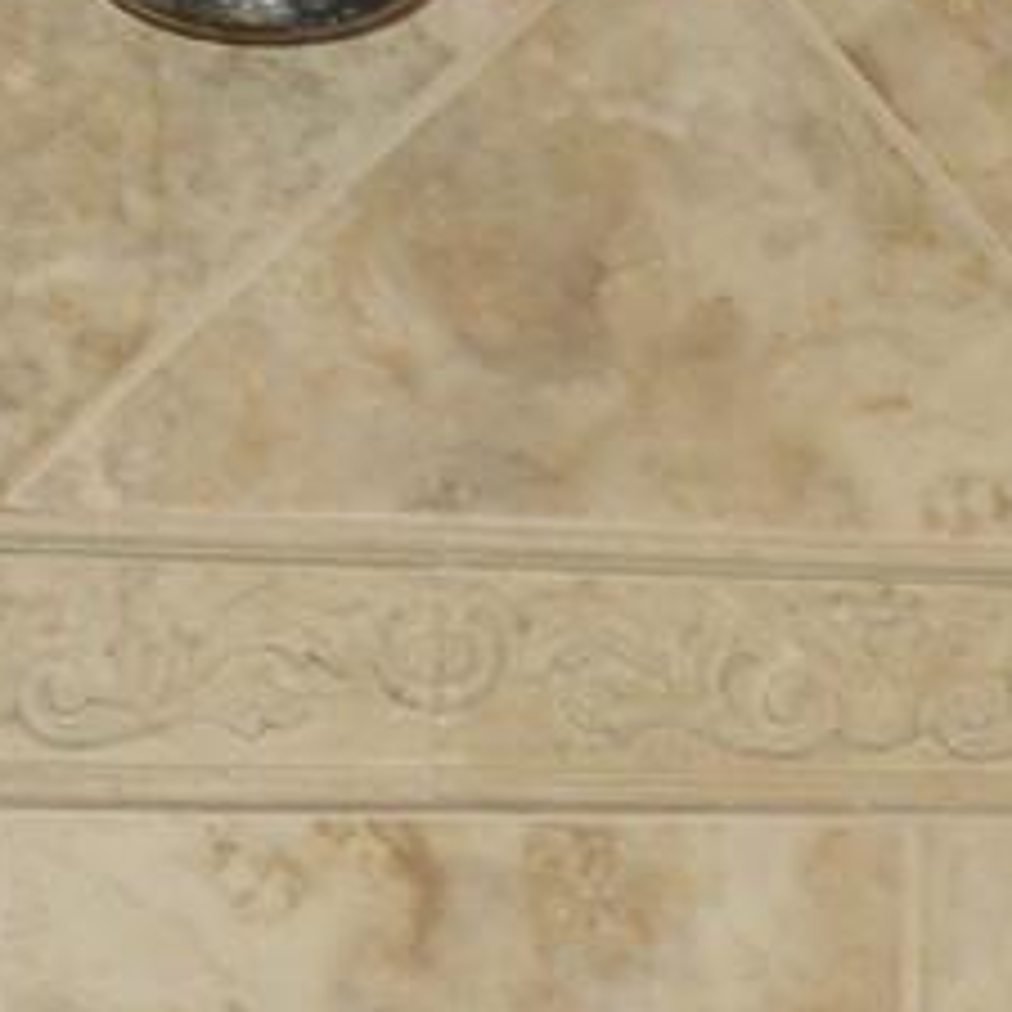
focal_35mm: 145
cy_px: 873
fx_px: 4796
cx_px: 2064
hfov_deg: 10.9
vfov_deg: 12.0
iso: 100
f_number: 2.8
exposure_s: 1/30
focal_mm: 6
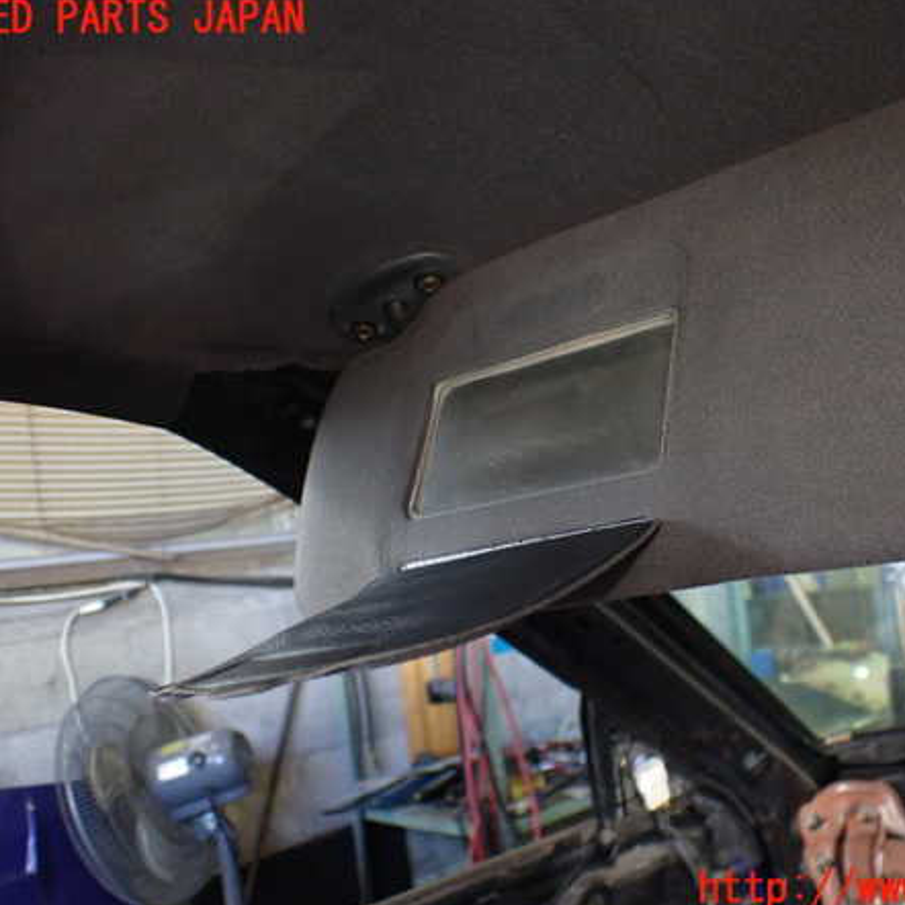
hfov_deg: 45.8
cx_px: 547
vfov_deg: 46.0
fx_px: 1065
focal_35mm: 36
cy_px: 455
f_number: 2.3
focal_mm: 5.4
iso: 800
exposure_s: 1/80
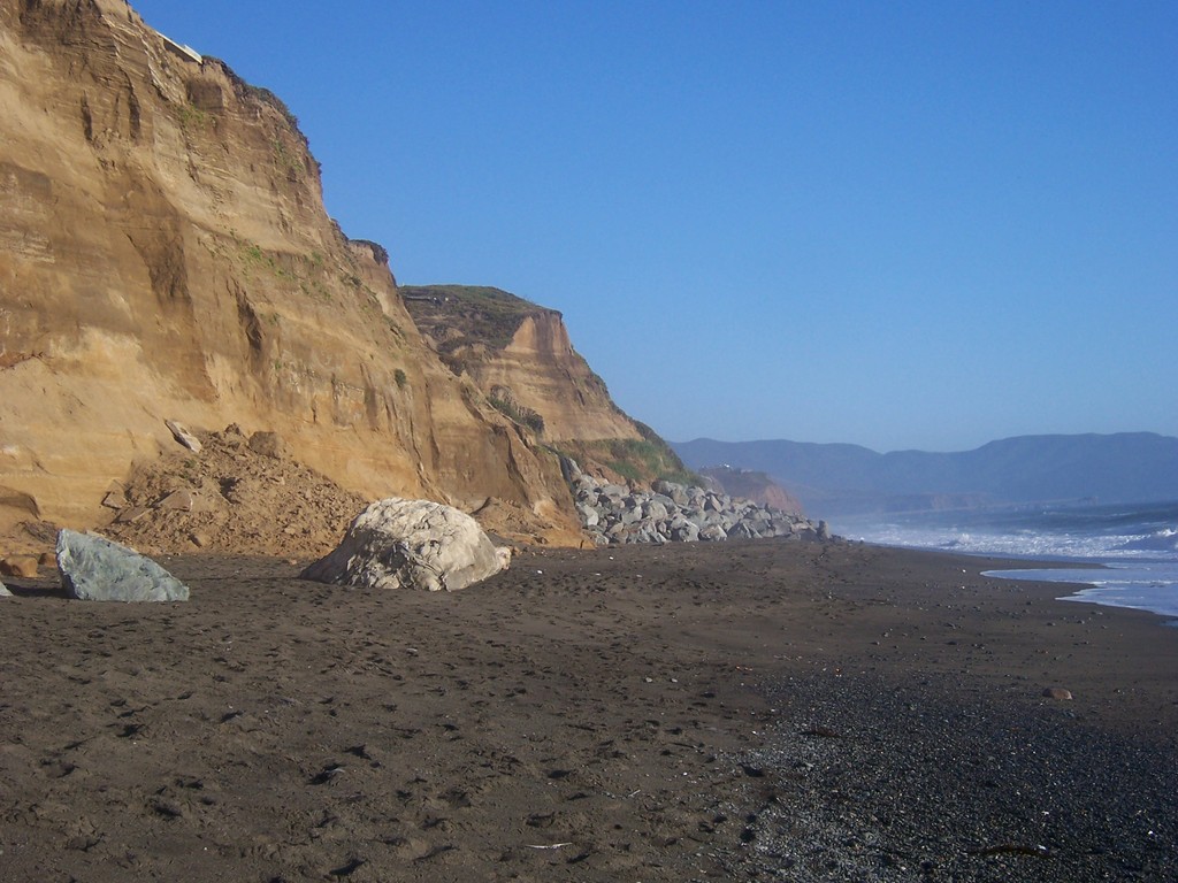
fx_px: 1838
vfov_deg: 27.0
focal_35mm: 54
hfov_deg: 35.5
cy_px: 442
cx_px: 589
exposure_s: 1/1000
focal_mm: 9
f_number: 3.6
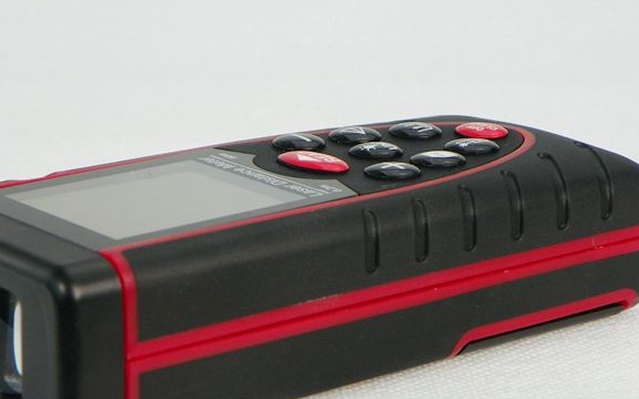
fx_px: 2072
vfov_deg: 11.0
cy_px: 219
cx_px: 265
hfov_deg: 17.5
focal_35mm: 119
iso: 64
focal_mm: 15.5
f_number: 4
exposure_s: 1/125
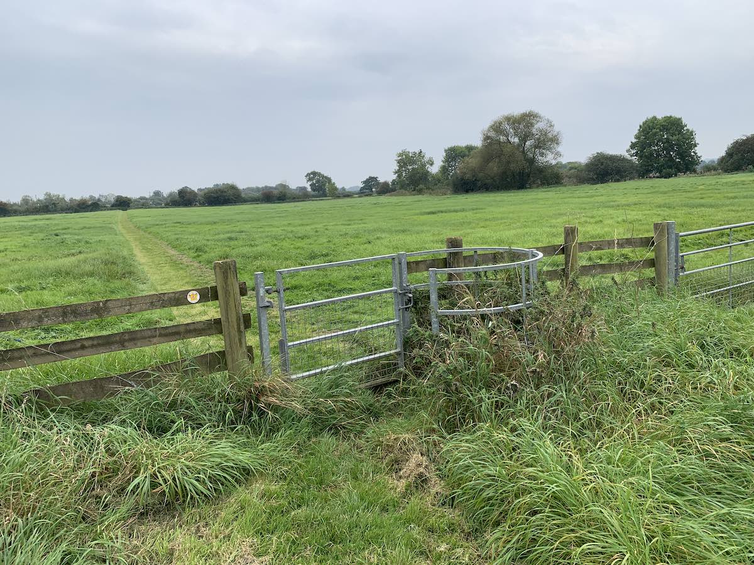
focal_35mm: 26
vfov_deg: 53.1
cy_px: 282
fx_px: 566
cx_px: 377
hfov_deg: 67.3
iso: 25
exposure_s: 1/789
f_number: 1.8
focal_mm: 4.25
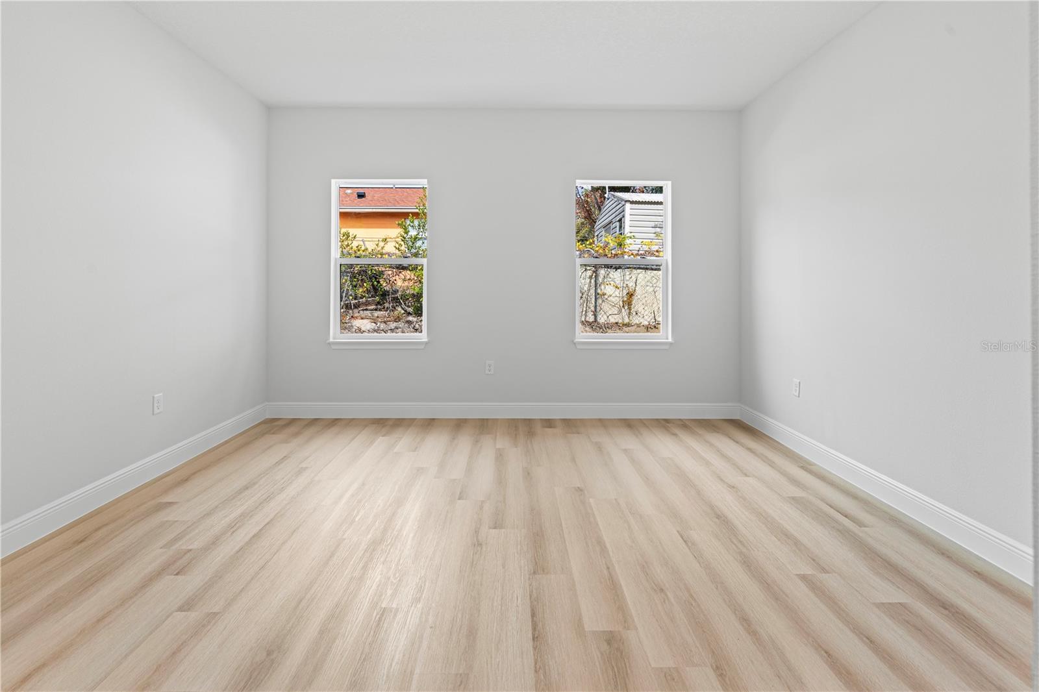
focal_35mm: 16
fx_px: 462
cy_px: 346
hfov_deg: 96.7
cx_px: 520
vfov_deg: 73.7
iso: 320
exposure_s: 1/8
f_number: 8
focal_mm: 16
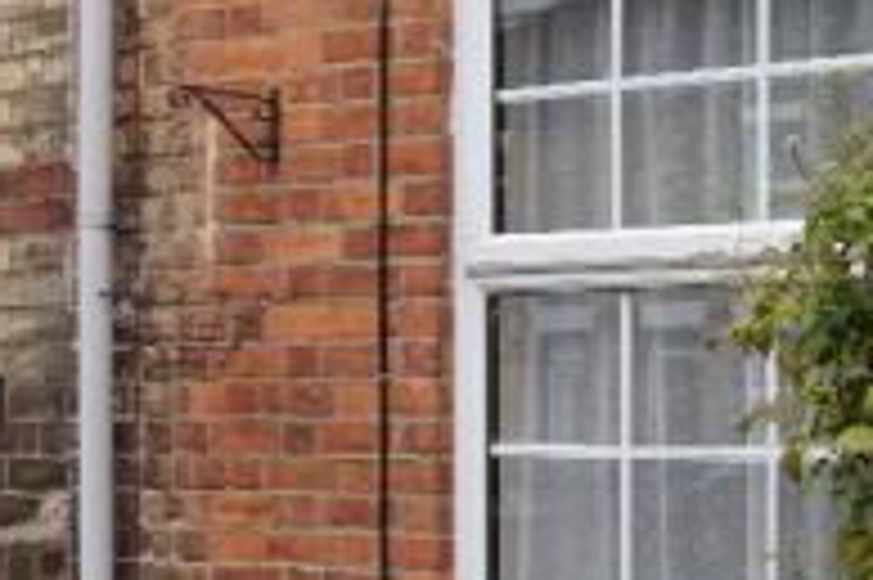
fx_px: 1963
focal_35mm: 81
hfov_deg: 20.4
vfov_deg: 16.8
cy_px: 398
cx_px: 1413
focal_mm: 16
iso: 100
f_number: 4
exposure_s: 1/160
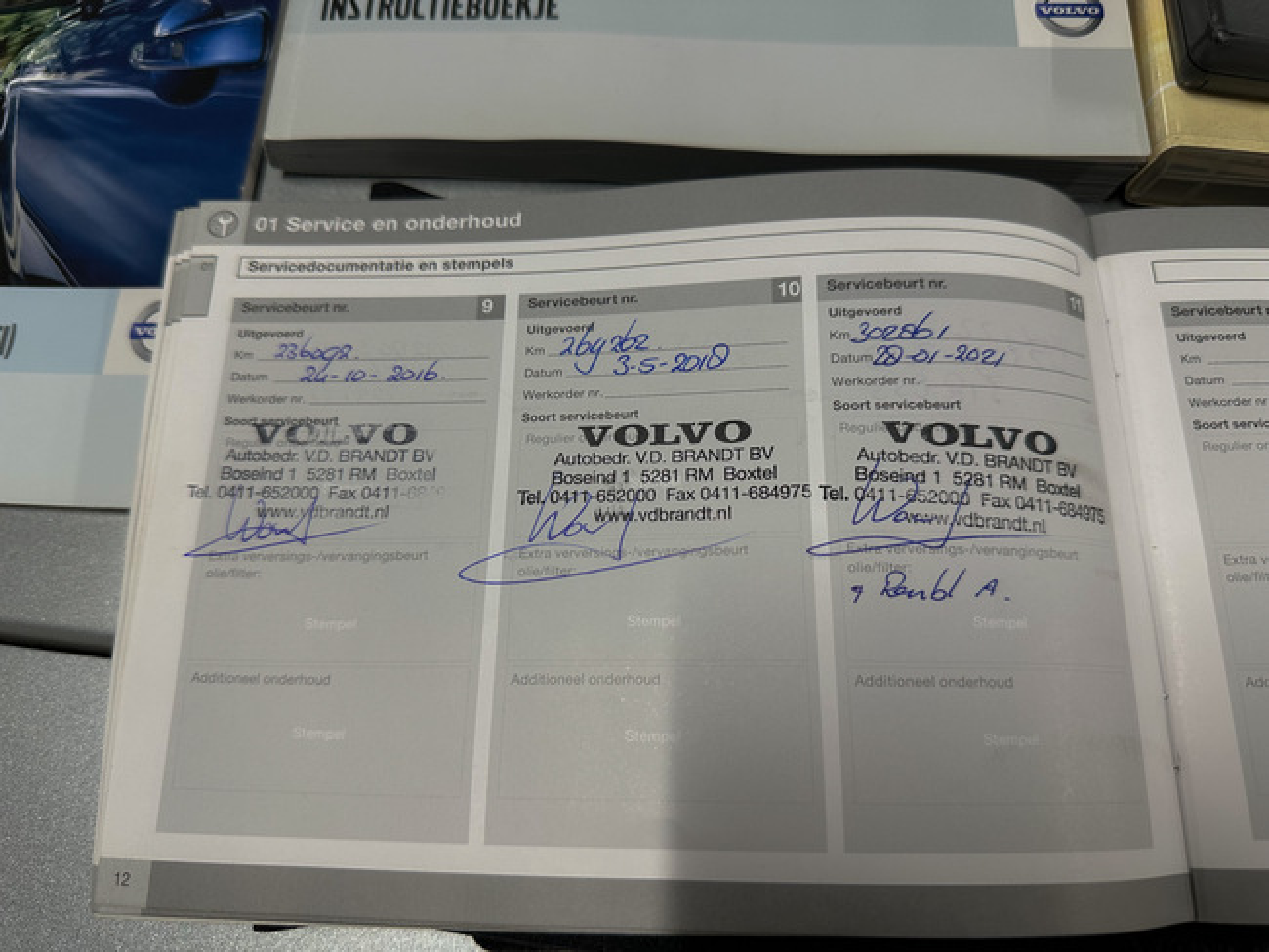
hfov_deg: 71.6
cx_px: 634
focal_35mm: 24
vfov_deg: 56.8
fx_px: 880
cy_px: 476
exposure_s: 1/100
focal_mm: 6.86
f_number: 1.78
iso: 160
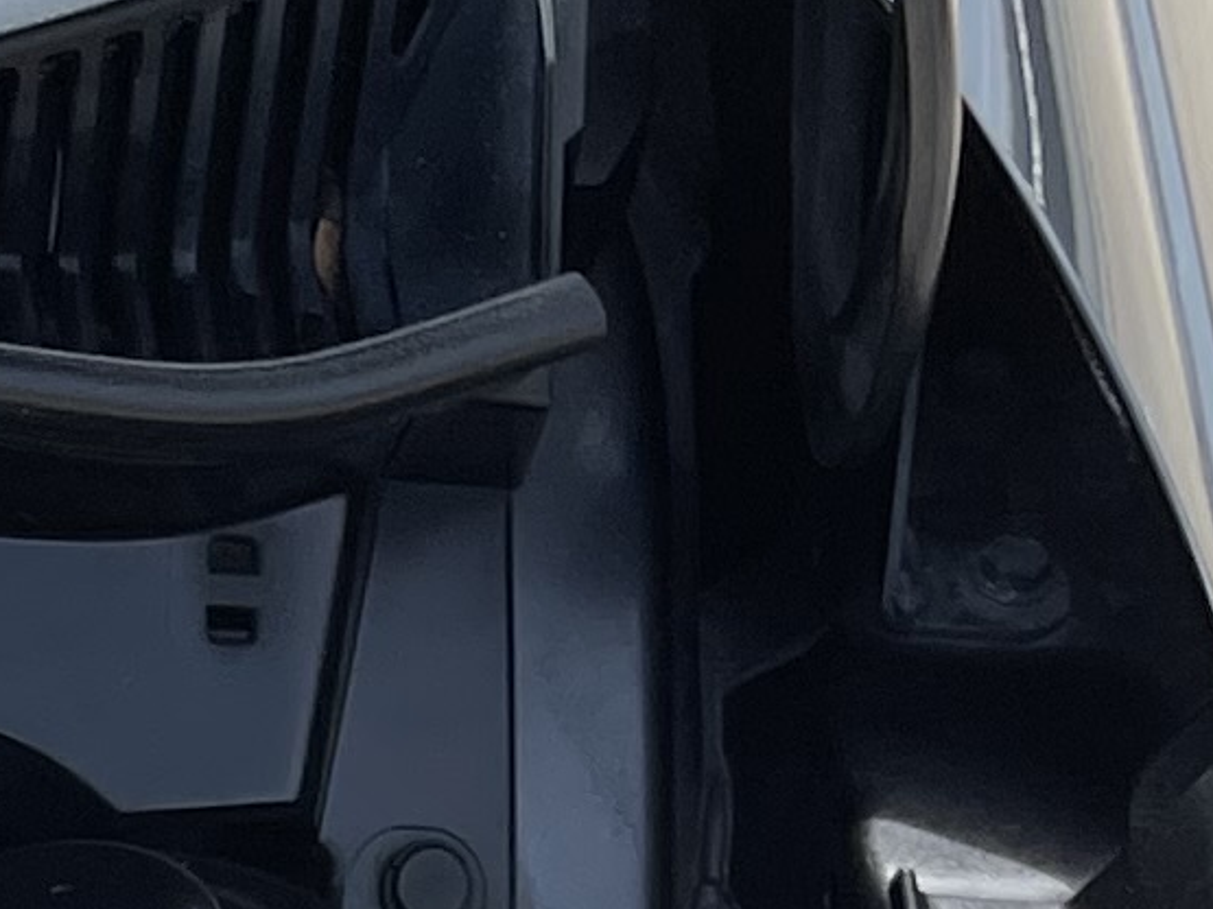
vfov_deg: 7.0
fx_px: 6621
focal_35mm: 189
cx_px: -658
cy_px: 2836
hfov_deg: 10.1
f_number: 1.6
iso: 32
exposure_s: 1/2717
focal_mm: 5.1
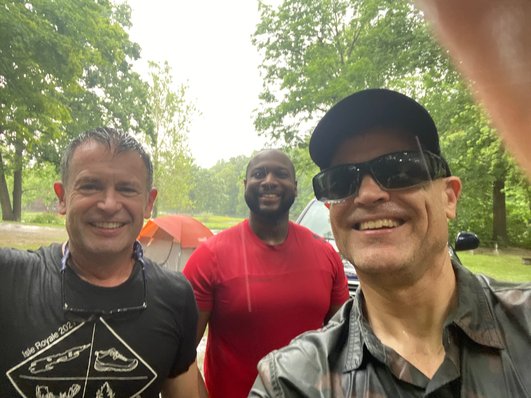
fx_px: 353
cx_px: 266
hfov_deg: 73.9
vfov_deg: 58.9
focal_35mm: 23
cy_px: 199
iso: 400
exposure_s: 1/60
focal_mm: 2.71
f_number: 2.2
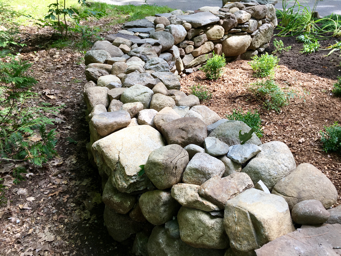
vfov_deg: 48.2
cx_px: 170
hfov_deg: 61.7
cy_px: 128
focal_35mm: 29
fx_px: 286
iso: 25
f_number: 2.2
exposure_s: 1/164
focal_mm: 4.15
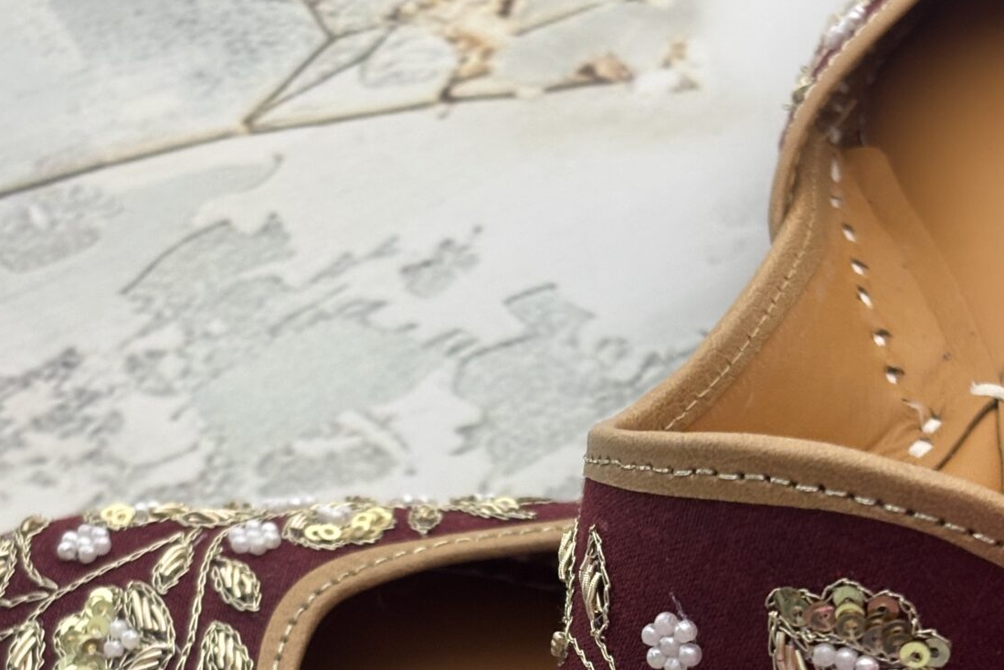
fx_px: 2705
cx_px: 523
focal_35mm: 97
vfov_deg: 13.9
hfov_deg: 21.0
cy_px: 664
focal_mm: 5.96
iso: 160
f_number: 1.6
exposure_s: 1/50
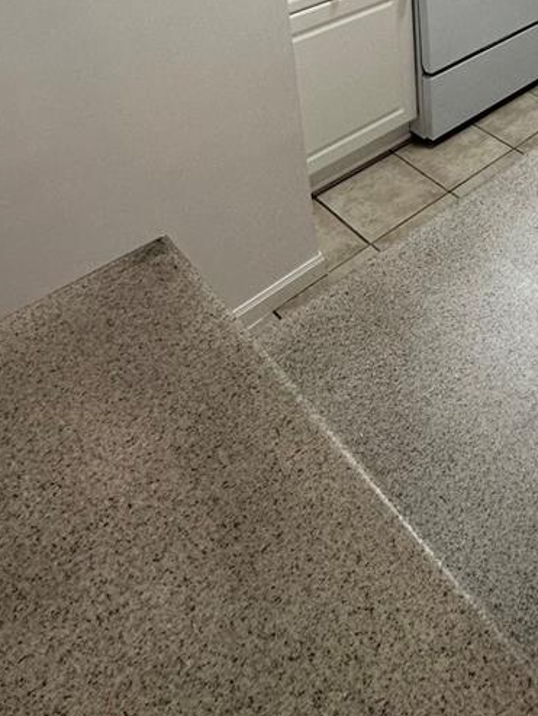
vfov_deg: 42.8
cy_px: -64
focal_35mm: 34
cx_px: 587
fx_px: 704
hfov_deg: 35.8
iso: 125
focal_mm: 2.22
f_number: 2.2
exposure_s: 1/120
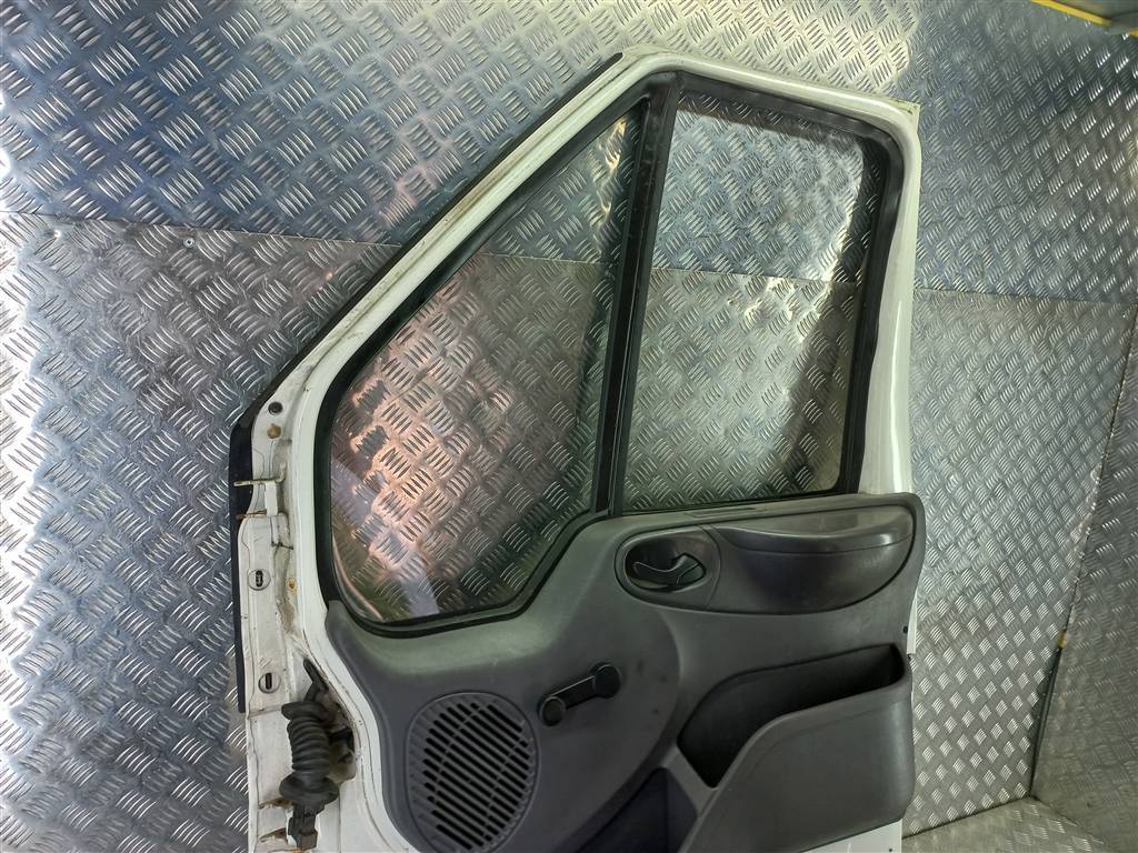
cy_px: 426
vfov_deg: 54.9
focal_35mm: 25
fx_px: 822
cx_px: 569
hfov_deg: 69.4
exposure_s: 1/50
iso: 40
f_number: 1.8
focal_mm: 4.6
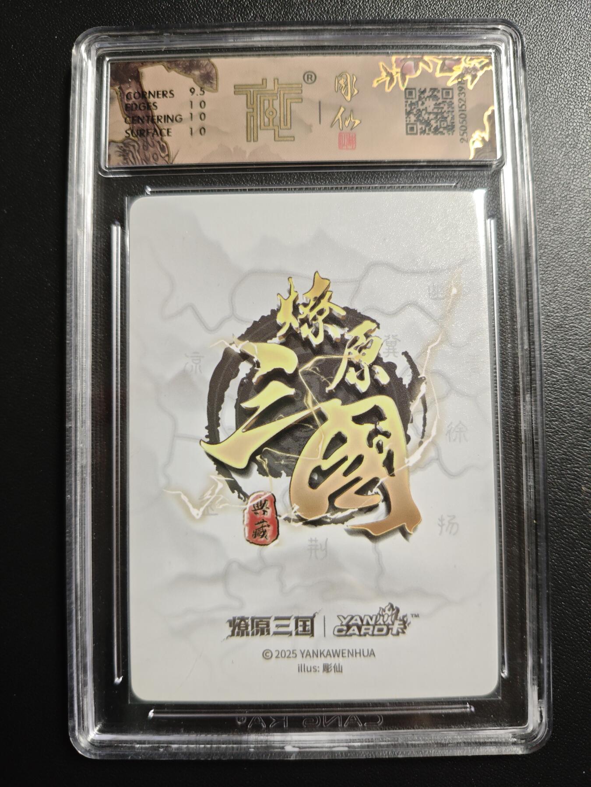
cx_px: 296
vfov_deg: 67.3
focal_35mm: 26
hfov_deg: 53.1
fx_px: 592
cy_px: 394
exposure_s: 1/100
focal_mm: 4.94
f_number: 1.5
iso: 500
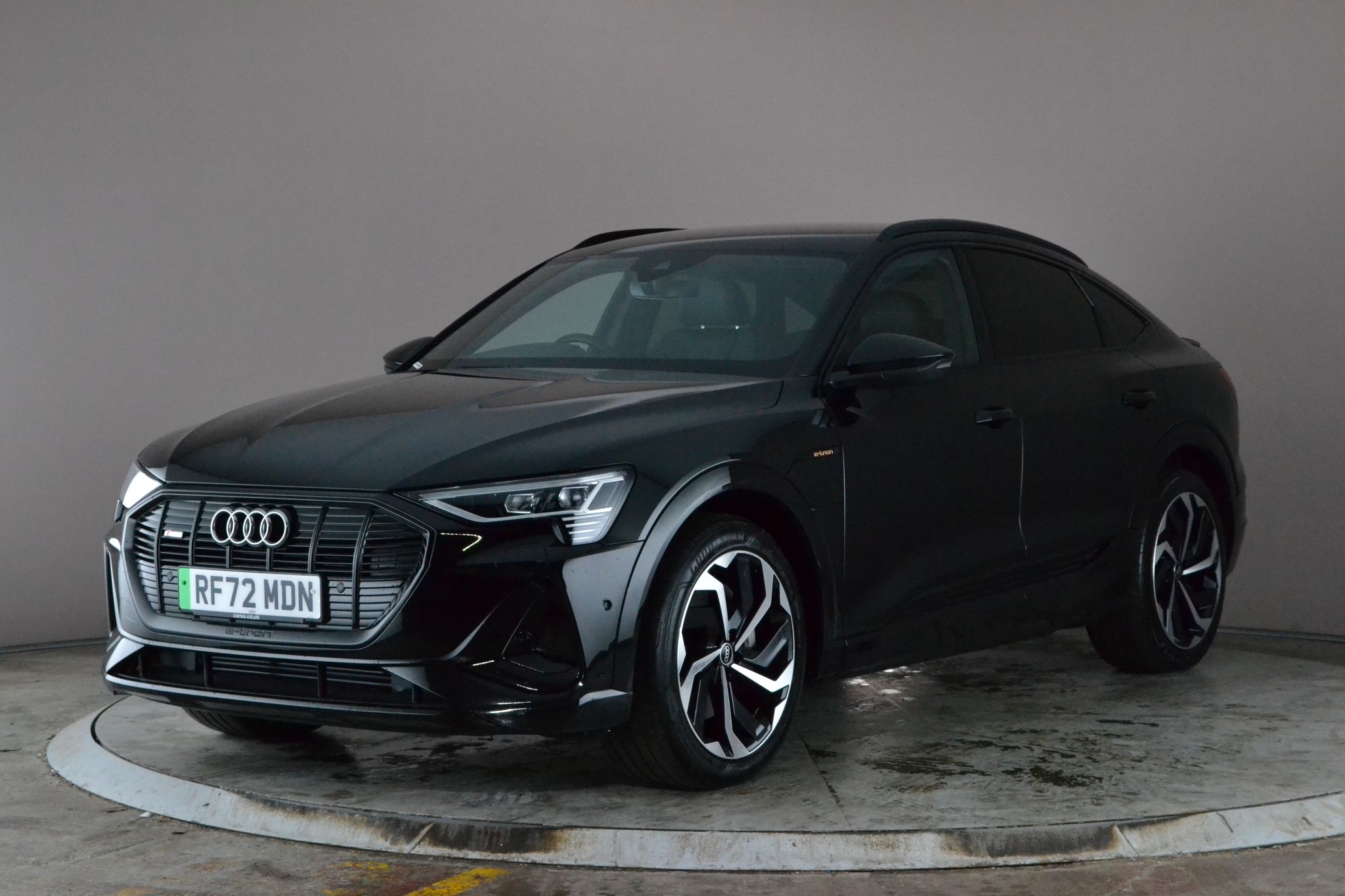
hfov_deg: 29.2
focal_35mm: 69
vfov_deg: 19.7
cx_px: 672
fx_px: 2578
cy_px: 448
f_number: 10
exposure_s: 1/80
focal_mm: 46
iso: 3200
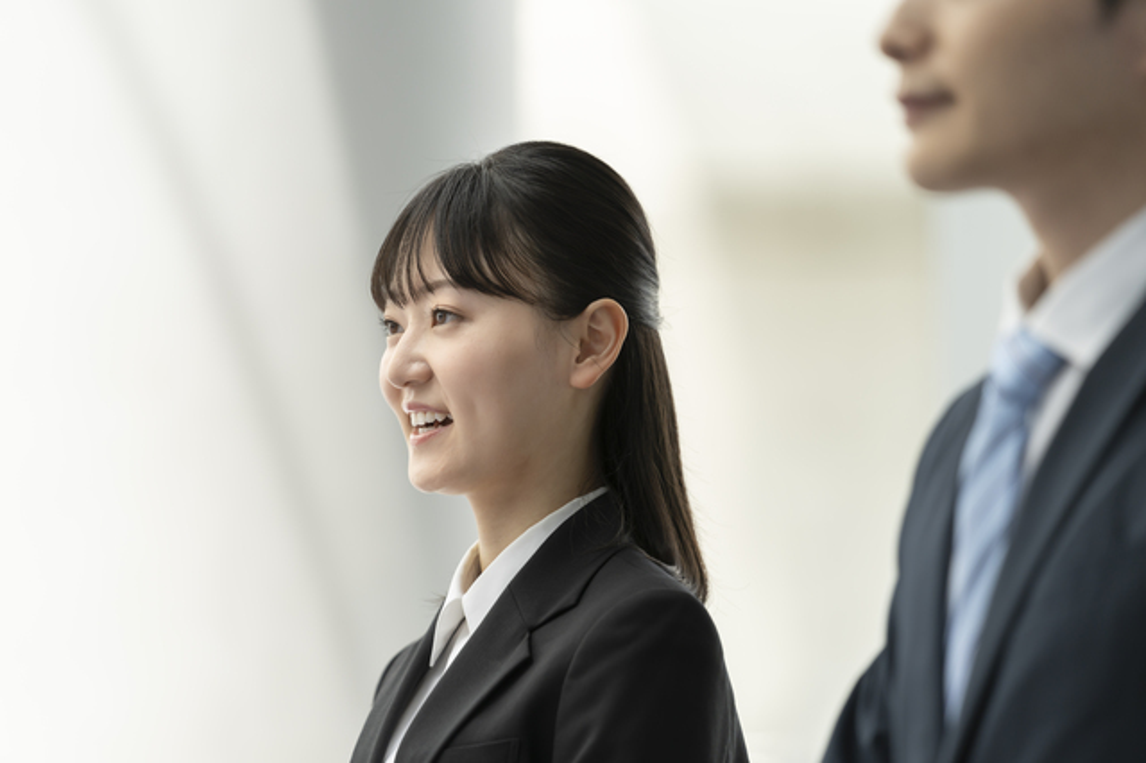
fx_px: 5536
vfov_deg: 7.9
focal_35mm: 174
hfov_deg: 11.8
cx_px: 573
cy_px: 382
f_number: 2.8
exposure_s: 1/500
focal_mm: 174
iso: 320
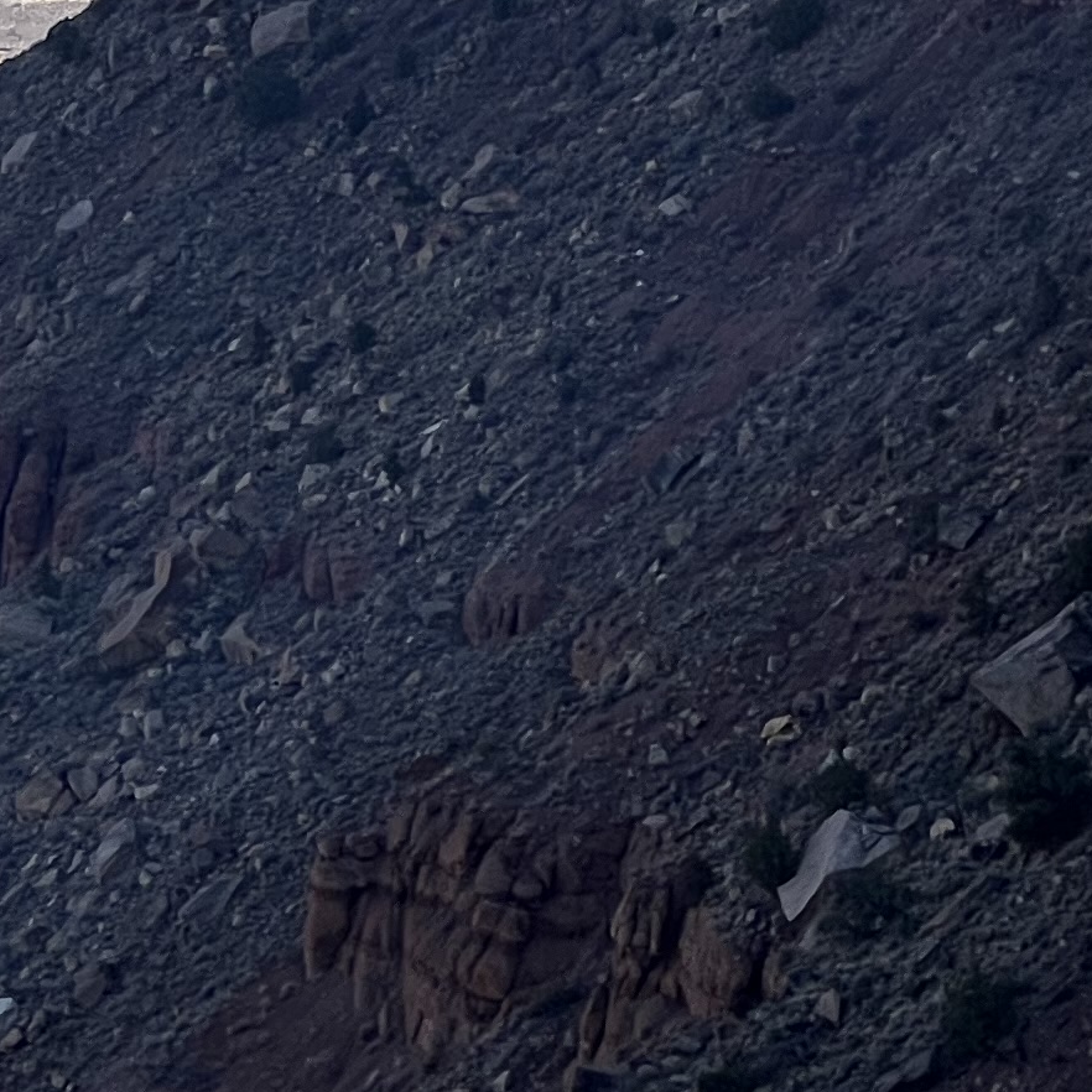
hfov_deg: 5.6
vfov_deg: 5.6
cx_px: 176
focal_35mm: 311
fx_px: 11100
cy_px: -171
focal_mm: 9
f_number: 2.8
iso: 32
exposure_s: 1/821
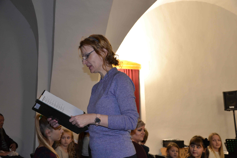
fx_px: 276
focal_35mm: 42
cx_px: 118
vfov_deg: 31.9
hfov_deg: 46.4
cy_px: 79
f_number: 4
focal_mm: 28
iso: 560
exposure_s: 1/60
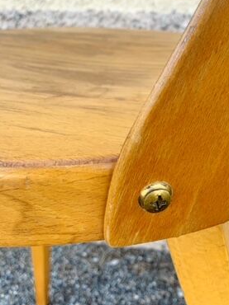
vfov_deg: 42.0
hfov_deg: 31.0
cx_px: 198
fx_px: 397
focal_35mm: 45
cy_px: 133
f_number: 1.8
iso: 25
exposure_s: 1/122
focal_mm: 4.25
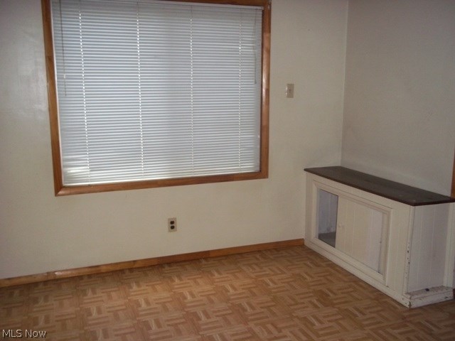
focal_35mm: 36
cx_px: 228
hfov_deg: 51.4
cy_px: 170
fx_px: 473
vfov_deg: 39.7
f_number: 3.1
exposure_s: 1/30
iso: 160
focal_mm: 6.5
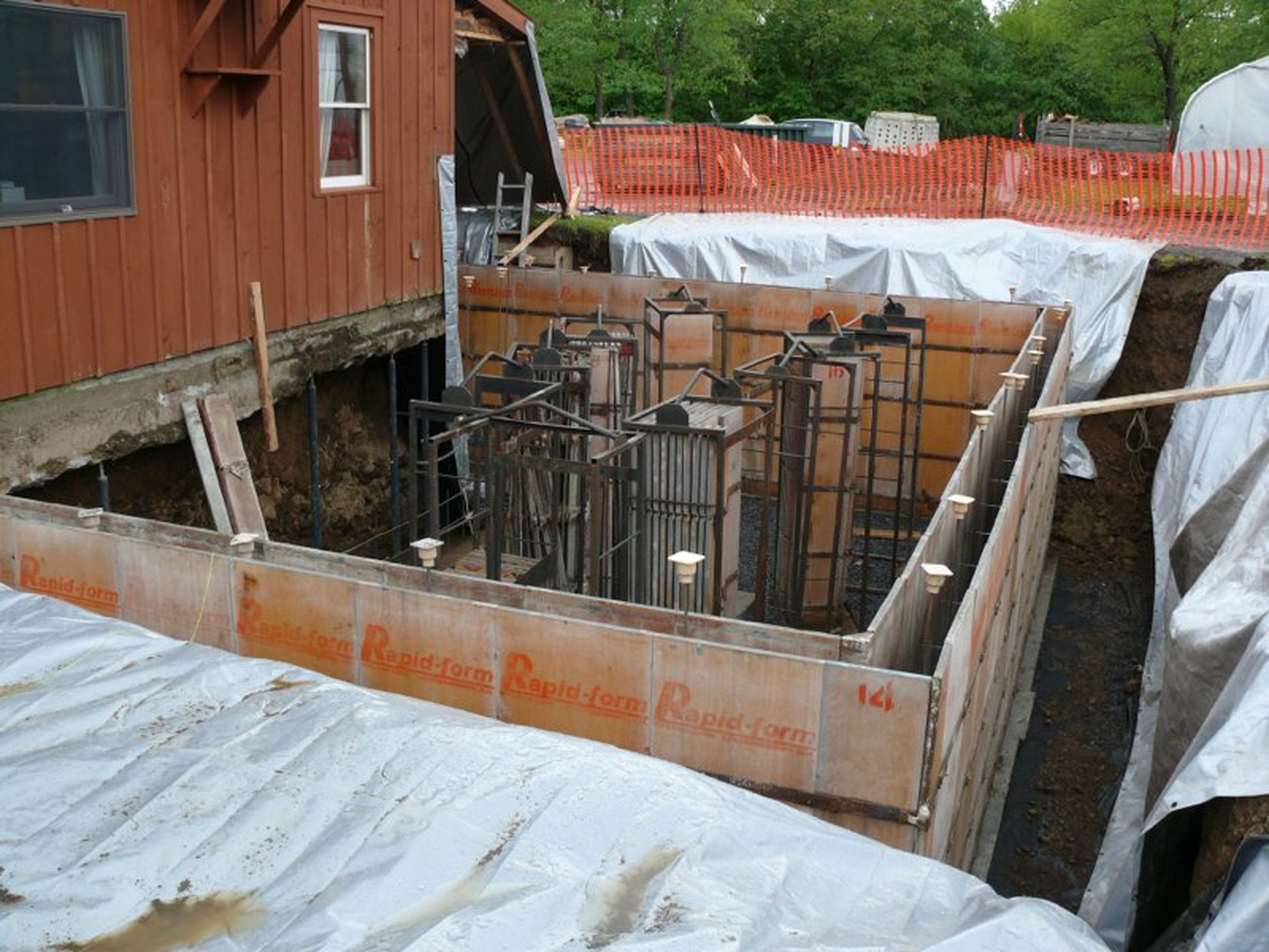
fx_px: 1283
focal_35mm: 35
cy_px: 476
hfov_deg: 52.6
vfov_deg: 40.7
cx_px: 634
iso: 100
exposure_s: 1/160
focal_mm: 7.4
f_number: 4
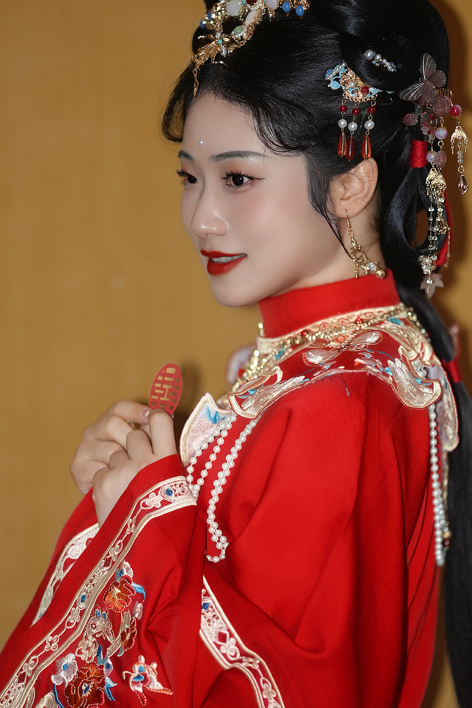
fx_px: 2771
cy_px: 384
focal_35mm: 141
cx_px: 273
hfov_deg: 9.7
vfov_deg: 14.5
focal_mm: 85
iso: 400
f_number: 1.4
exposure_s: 1/125
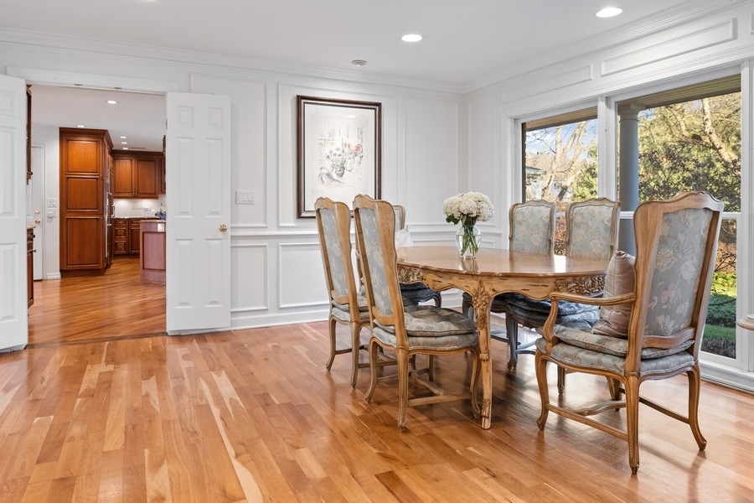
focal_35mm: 24
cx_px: 377
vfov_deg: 53.1
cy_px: 252
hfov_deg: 73.7
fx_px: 503
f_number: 8
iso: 400
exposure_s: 1/10
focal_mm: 24
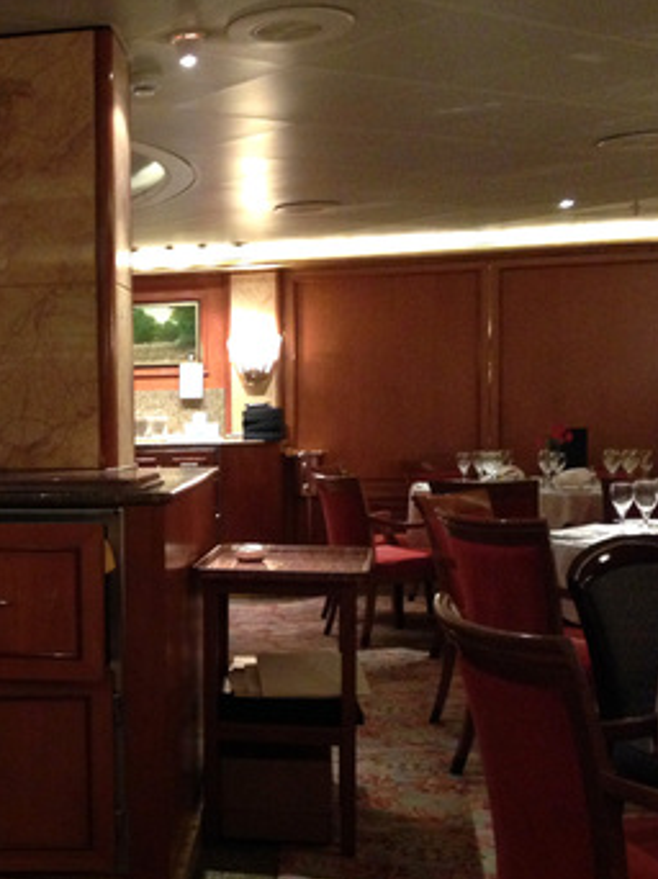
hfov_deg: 24.8
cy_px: 490
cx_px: -5
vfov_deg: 34.3
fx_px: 1421
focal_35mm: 56
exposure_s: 1/17
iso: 400
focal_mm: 4.12
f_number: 2.4
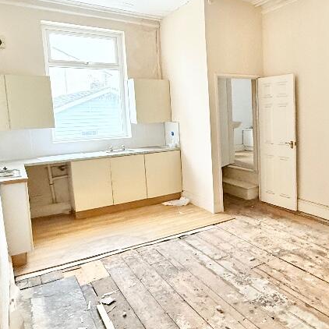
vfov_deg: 53.9
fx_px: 323
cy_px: 143
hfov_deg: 50.9
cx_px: 261
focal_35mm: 30
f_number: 2.2
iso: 500
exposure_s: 1/60
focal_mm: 2.22
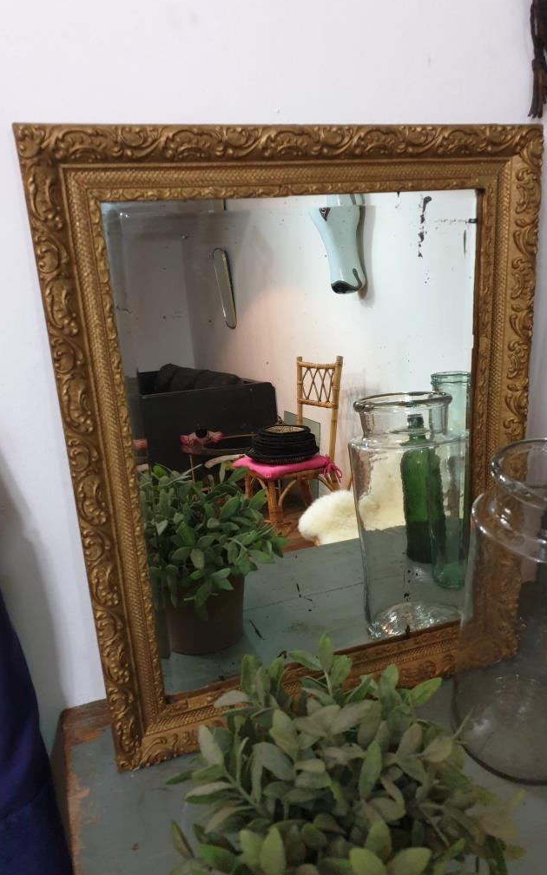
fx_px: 668
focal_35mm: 28
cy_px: 439
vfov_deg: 66.5
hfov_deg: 44.4
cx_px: 312
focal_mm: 4.3
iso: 320
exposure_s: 1/50
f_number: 1.5
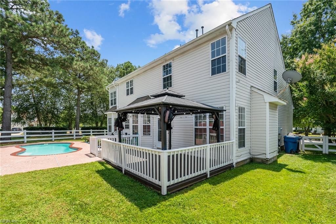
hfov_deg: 96.8
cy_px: 112
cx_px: 168
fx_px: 149
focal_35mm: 16
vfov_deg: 73.7
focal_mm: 16
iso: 400
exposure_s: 1/800
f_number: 8
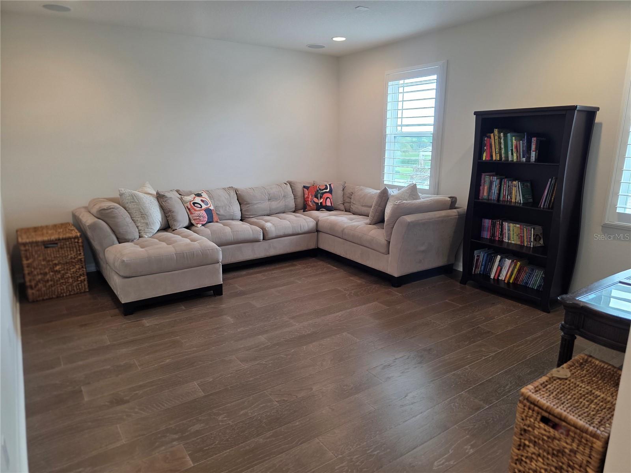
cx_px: 316
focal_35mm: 23
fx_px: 419
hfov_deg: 73.9
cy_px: 236
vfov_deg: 58.9
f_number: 1.7
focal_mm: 6.3
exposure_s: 1/120
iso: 160
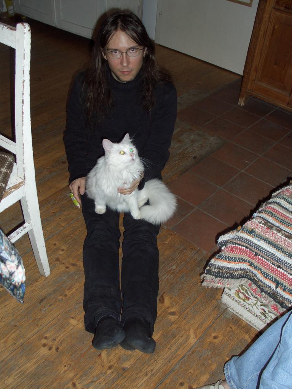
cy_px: 194
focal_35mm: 36
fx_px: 405
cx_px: 146
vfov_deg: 51.4
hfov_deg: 39.6
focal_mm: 7.81
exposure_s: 1/60
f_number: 2.9
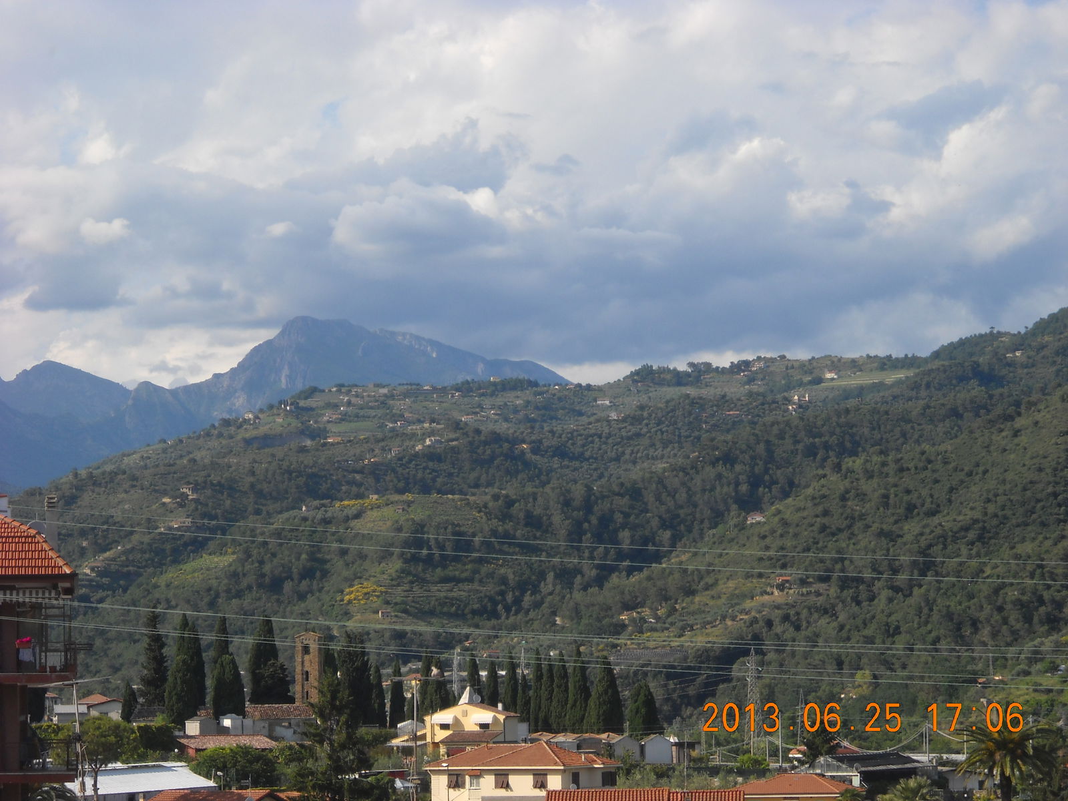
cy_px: 400
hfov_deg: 15.9
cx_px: 534
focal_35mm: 124
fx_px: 3826
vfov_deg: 12.0
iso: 64
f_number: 6
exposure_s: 1/272
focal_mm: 20.49
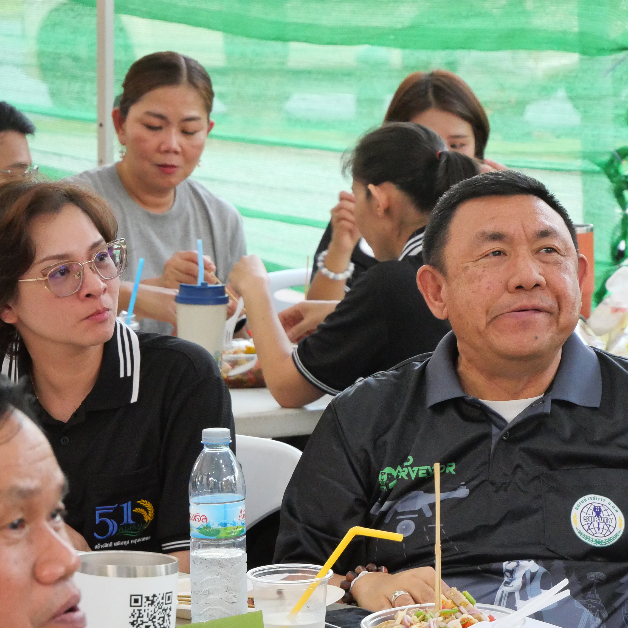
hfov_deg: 10.2
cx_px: 504
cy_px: 332
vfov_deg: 10.2
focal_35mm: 171
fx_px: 3510
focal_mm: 60
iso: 3200
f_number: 5.6
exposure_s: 1/100
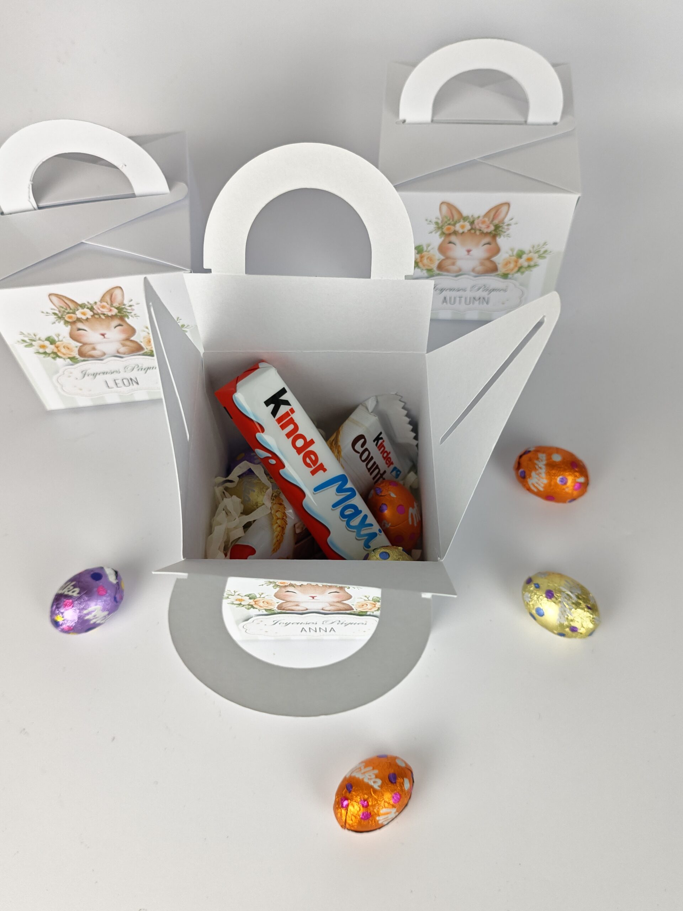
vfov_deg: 60.0
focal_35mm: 30
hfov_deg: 46.8
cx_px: 342
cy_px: 456
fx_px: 789
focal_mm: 5.4
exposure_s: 1/110
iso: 50
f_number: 1.6
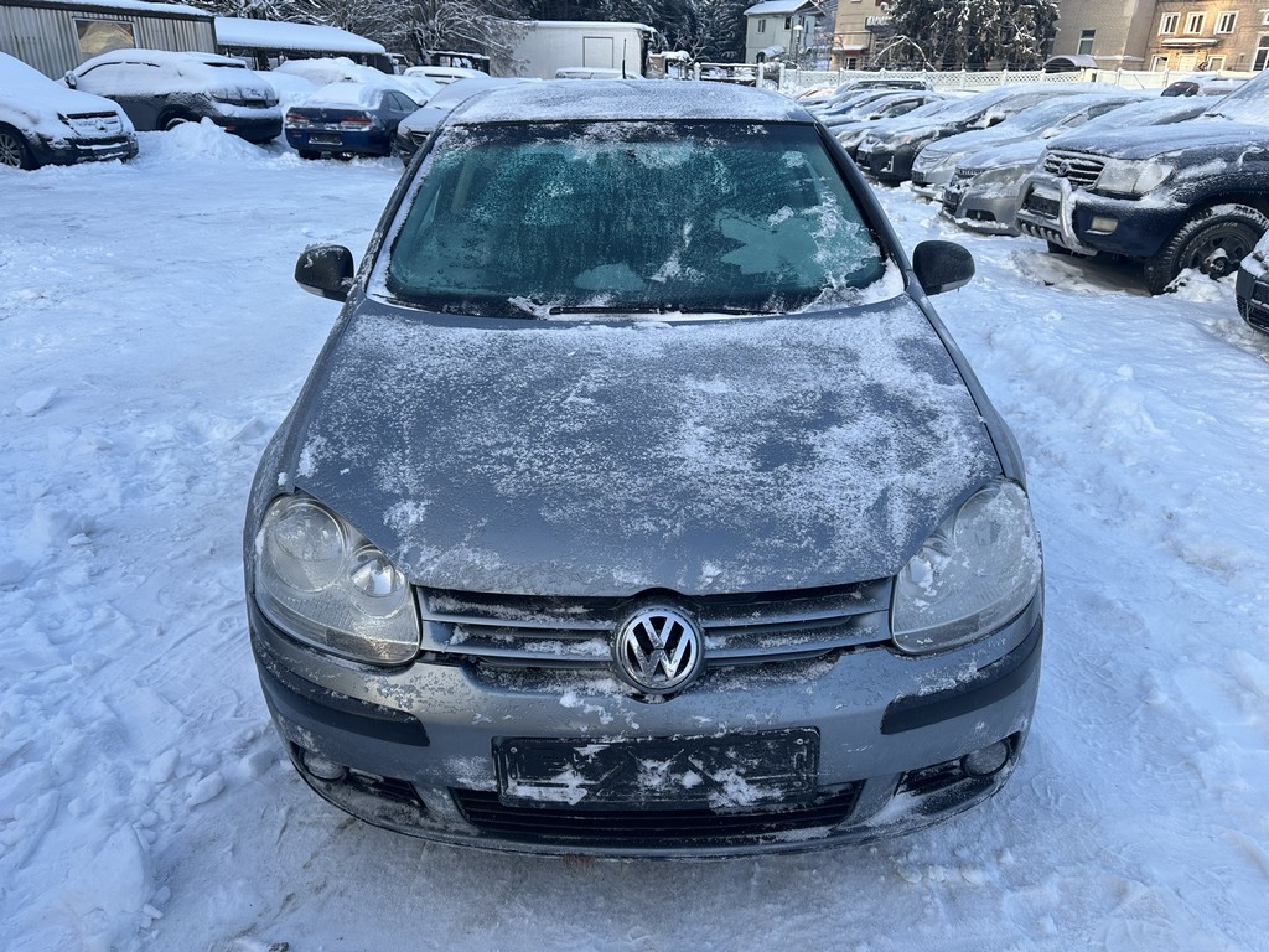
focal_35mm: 24
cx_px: 634
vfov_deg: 56.8
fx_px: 880
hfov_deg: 71.6
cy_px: 476
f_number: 1.78
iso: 80
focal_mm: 6.86
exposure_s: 1/750
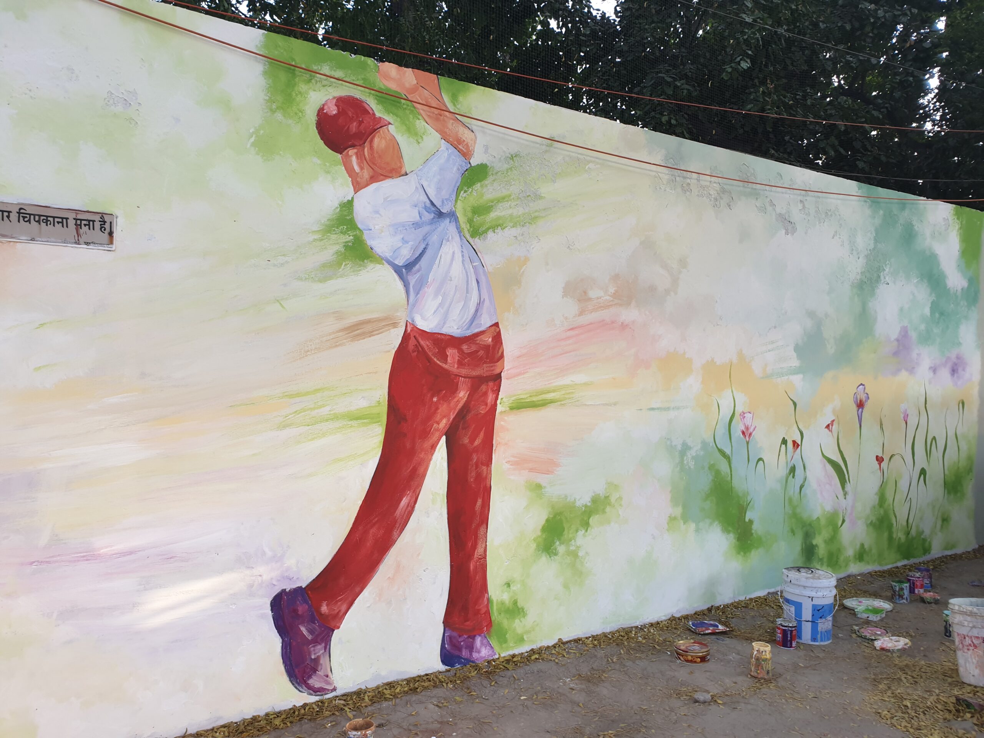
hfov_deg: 67.3
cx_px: 492
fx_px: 739
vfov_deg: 53.1
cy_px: 369
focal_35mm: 26
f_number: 2.4
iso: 64
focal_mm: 4.3
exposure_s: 1/100
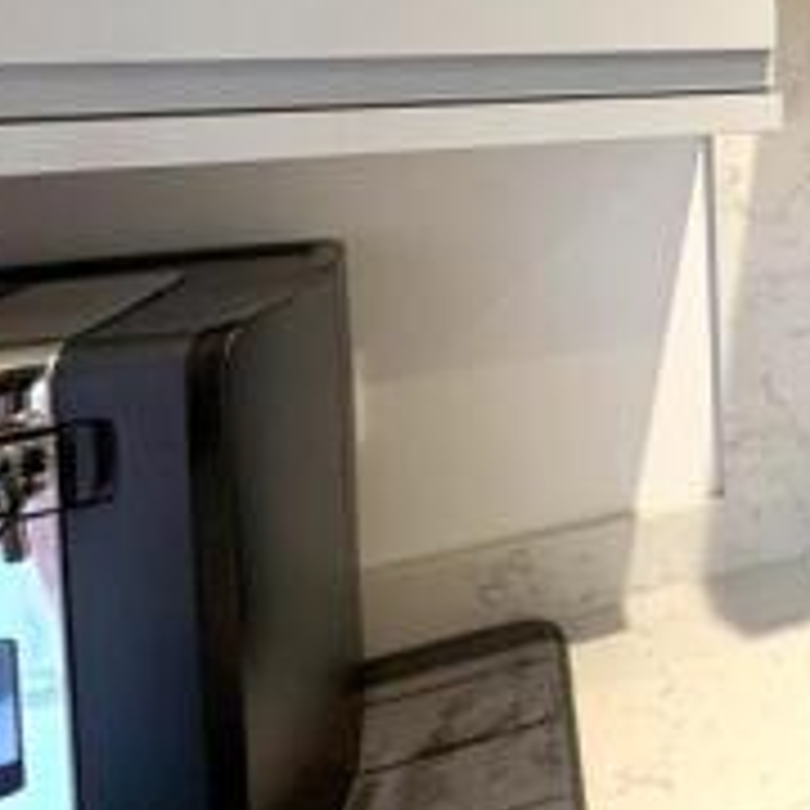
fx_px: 1059
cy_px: 92
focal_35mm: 40
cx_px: 1136
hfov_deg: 29.9
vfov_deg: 39.1
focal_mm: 2.22
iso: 200
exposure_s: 1/50
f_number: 2.2
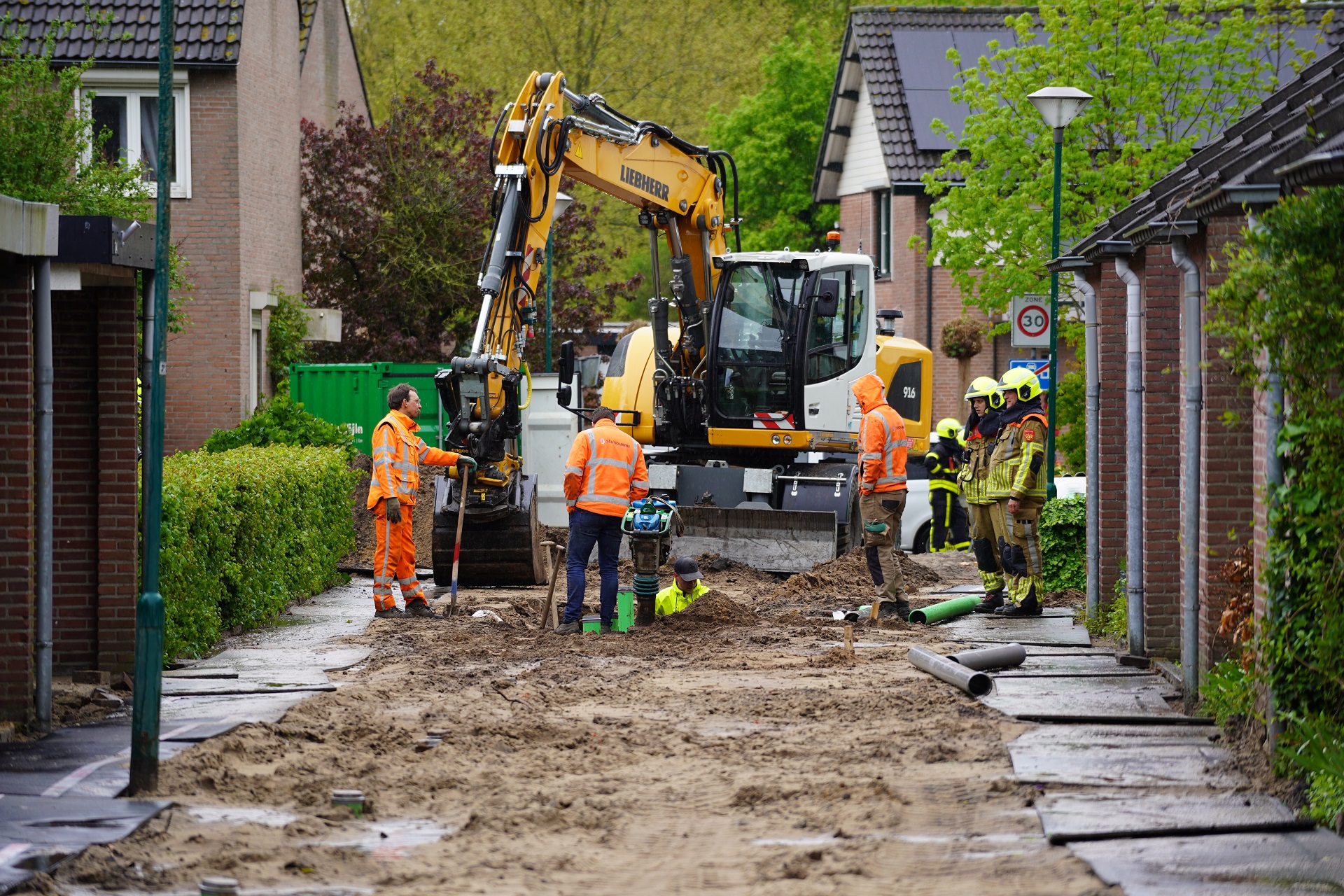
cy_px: 448
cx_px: 672
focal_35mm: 180
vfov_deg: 7.6
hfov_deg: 11.4
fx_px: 6719
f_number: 4
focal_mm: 180
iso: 100
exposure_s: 1/200
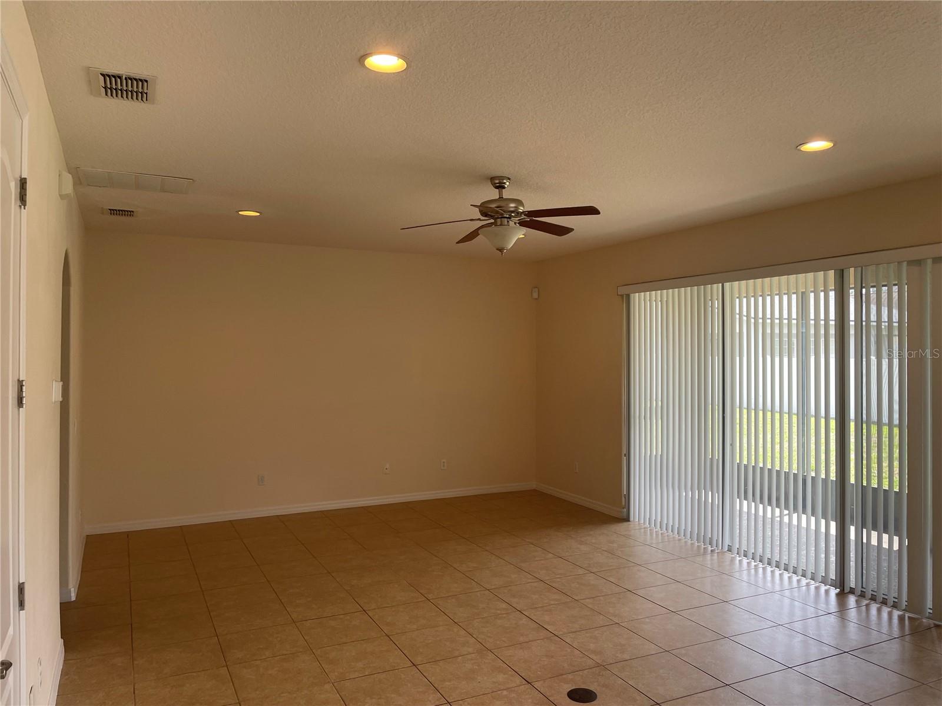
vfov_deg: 53.1
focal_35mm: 26
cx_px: 471
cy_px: 353
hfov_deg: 67.3
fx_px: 708
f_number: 1.6
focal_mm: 4.2
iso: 50
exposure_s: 1/121
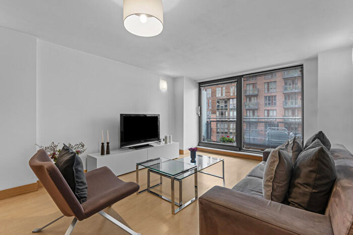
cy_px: 118
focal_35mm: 16
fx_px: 157
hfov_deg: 96.8
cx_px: 176
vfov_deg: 73.7
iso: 500
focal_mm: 16
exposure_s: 1/5
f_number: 8
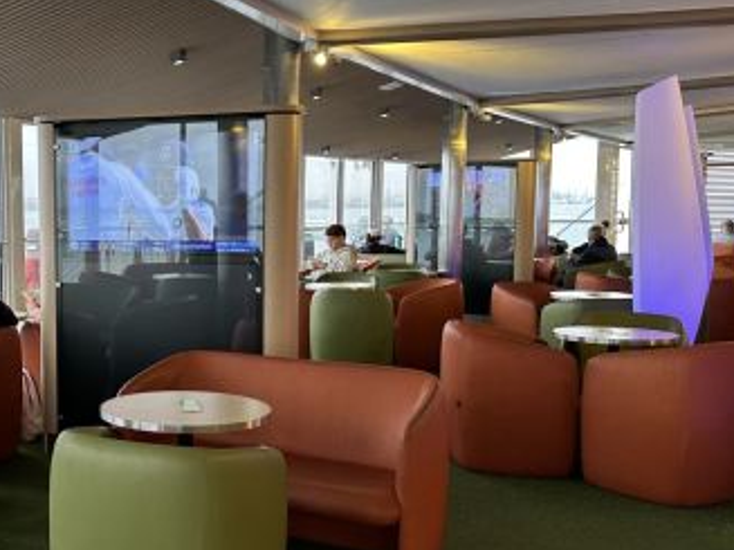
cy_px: 308
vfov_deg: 32.8
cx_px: 126
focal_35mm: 44
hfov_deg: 40.8
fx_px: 933
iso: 125
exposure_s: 1/50
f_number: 1.78
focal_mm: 6.86
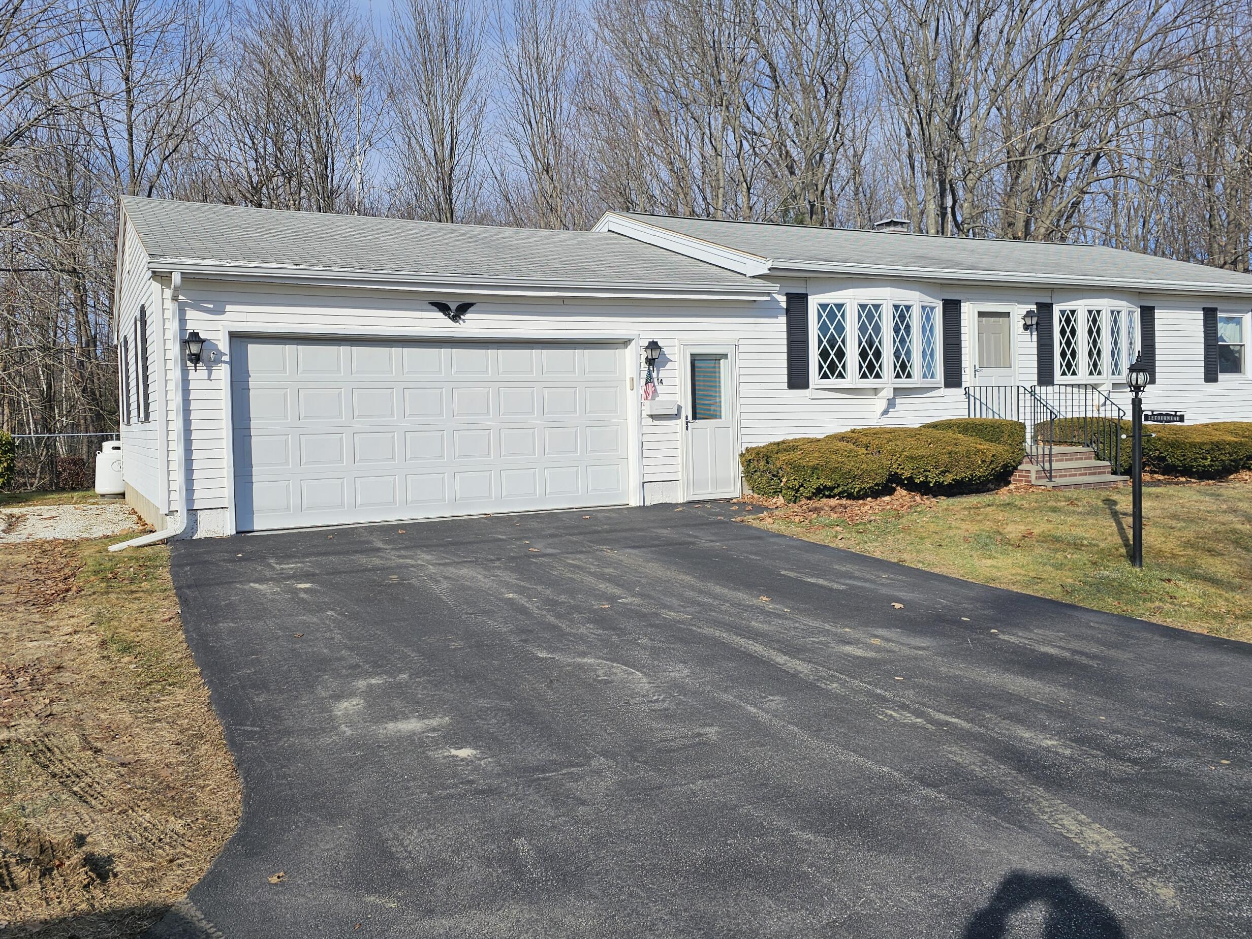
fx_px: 1013
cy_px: 425
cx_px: 591
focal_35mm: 28
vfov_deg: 49.7
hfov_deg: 63.4
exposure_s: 1/1076
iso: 10
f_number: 1.7
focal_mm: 6.3
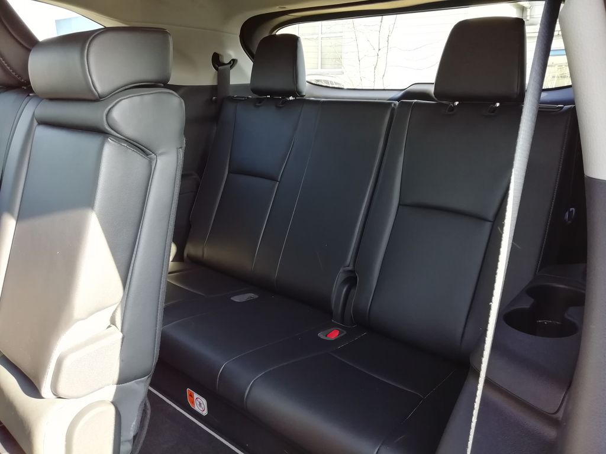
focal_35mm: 26
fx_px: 455
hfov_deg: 67.3
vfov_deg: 53.1
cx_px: 303
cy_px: 227
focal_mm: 3.21
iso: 160
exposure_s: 1/33.3
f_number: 2.2
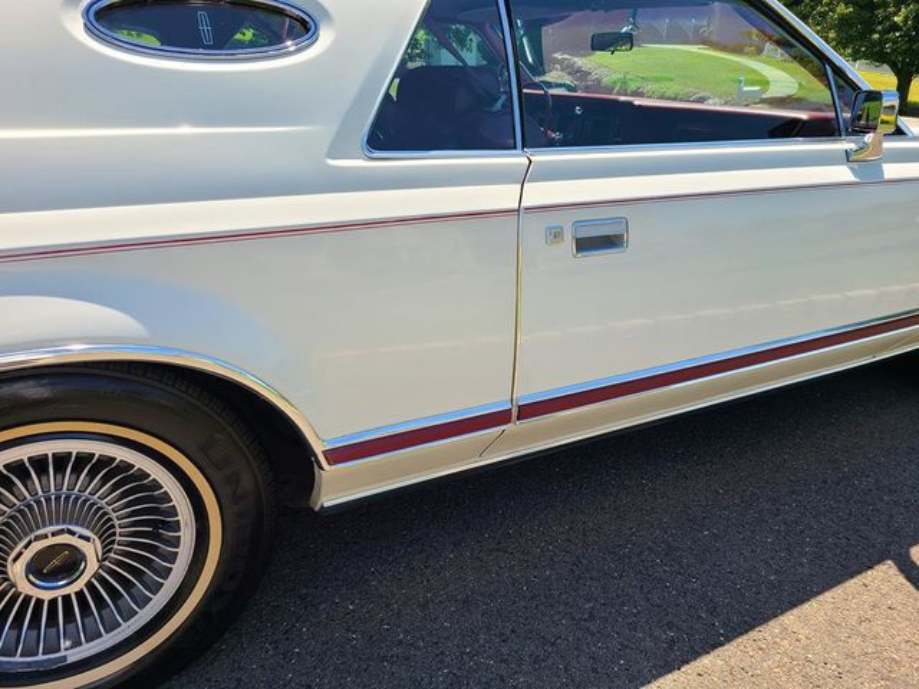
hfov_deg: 67.3
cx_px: 460
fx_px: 690
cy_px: 344
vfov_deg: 53.1
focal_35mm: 26
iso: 40
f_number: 1.8
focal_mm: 5.4
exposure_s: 1/929
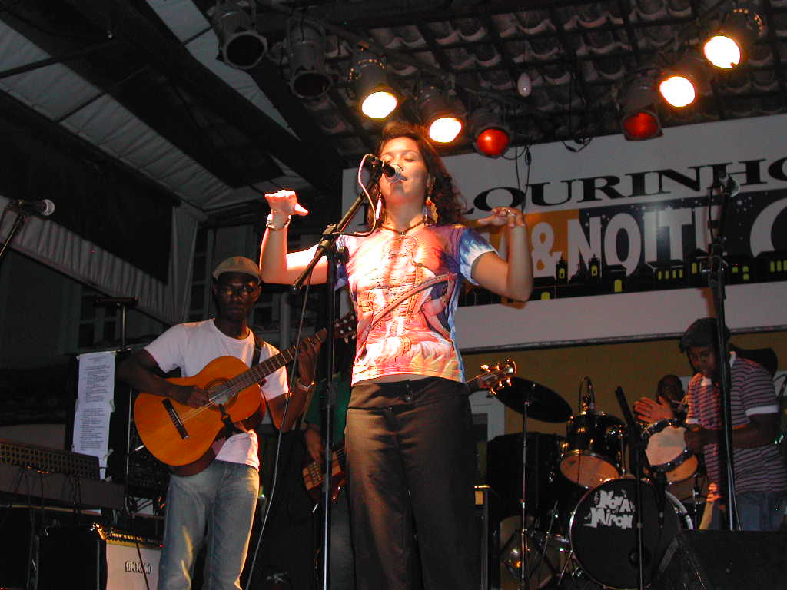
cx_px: 394
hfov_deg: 36.8
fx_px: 1182
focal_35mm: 52
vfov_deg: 28.0
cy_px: 295
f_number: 3.2
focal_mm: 11.1
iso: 245
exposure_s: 1/60
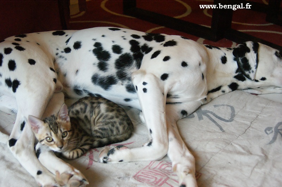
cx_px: 141
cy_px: 94
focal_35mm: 45
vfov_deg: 29.8
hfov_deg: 43.6
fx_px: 352
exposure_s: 1/50
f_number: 4
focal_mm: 30
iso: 1600
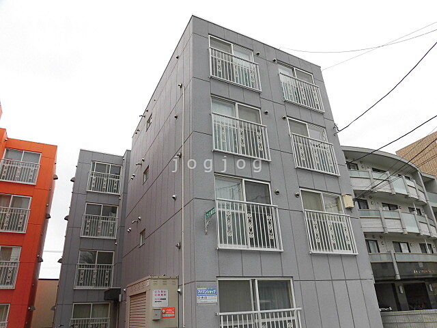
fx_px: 303
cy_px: 164
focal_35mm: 24
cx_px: 218
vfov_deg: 56.8
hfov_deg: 71.6
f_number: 3.1
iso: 100
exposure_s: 1/320
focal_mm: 4.3
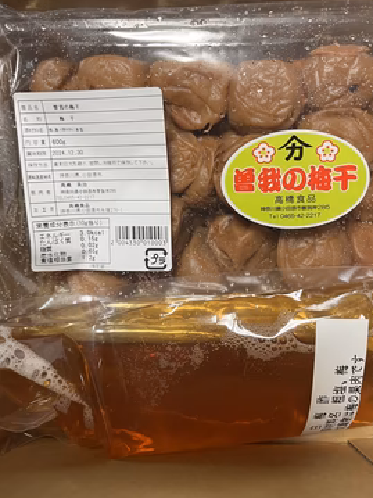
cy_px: 248
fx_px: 417
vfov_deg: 61.7
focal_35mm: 29
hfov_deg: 48.2
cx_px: 202
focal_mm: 5.1
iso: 125
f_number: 1.6
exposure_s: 1/50
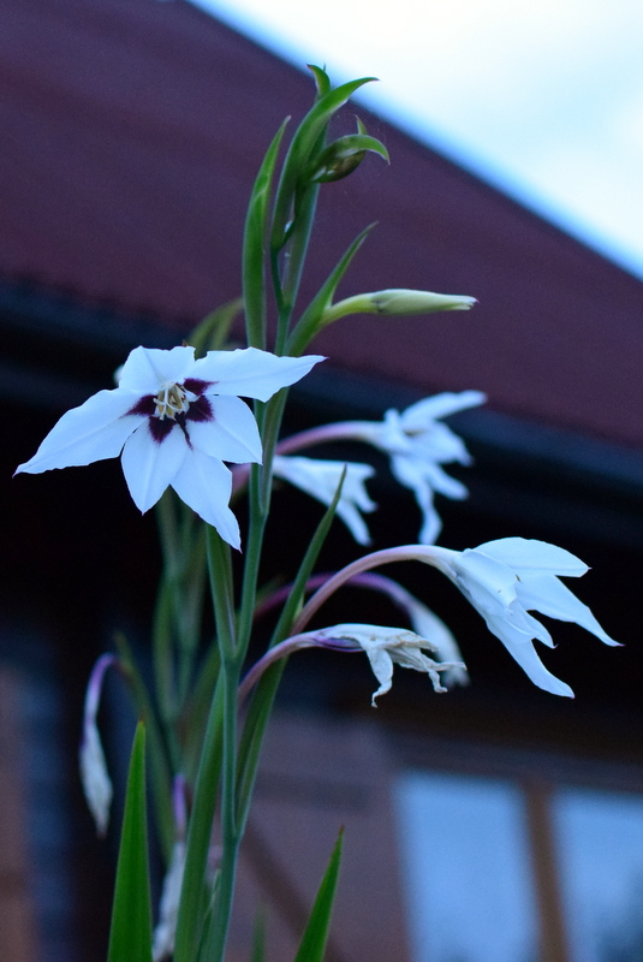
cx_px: 322
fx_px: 1403
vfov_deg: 37.8
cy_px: 481
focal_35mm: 52
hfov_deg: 25.8
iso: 3200
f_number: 3.5
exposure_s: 1/60
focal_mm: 35
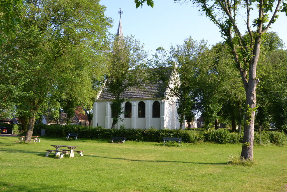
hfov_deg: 53.1
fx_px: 287
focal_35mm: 36
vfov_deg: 36.9
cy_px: 96
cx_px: 144
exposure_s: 1/125
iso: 100
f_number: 5.6
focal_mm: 24
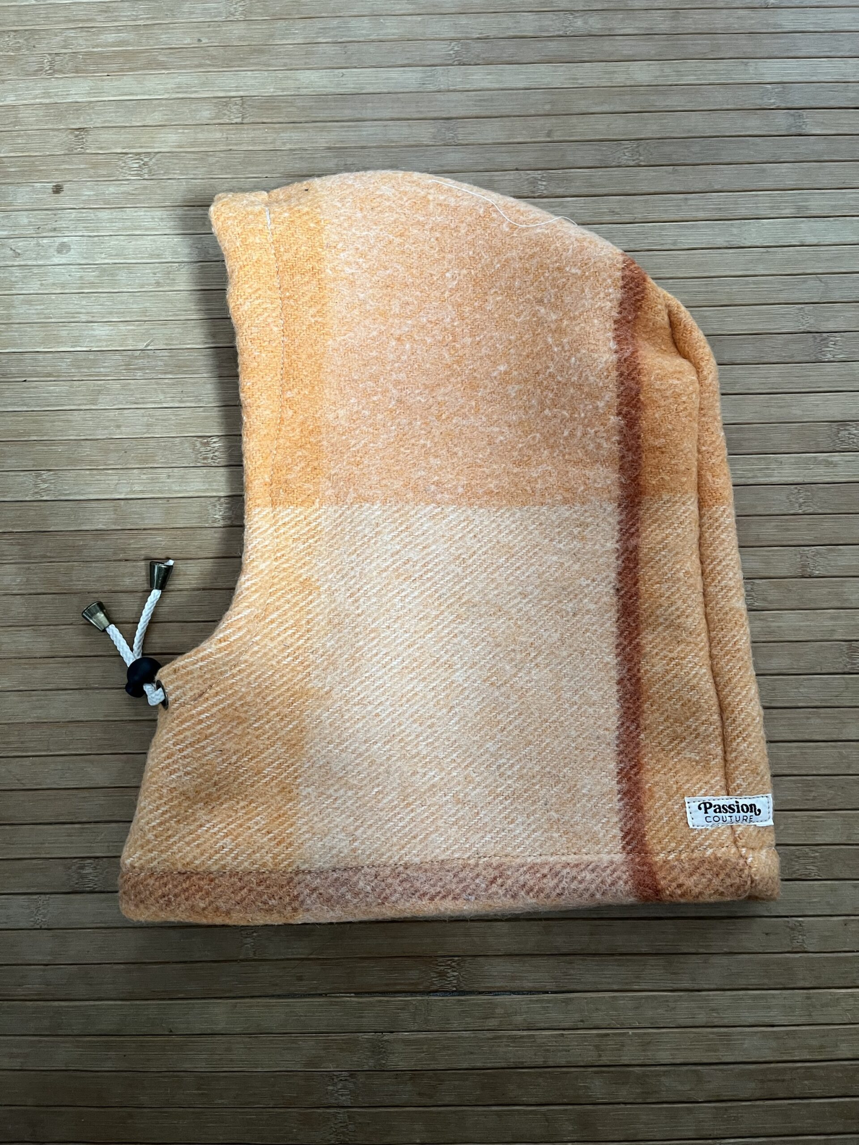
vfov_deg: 67.3
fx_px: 860
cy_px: 572
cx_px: 430
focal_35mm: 26
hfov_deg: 53.1
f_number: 1.6
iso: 320
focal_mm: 5.1
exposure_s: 1/60
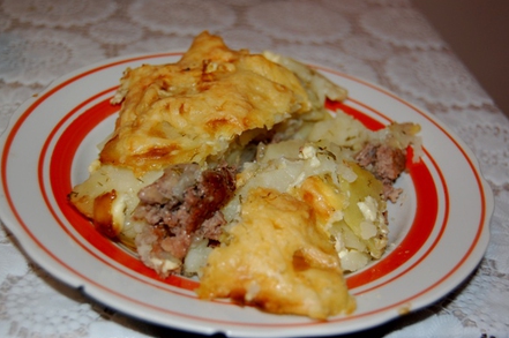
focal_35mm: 49
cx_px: 254
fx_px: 692
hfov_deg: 40.4
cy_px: 168
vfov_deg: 27.5
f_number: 4.5
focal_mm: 32
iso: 400
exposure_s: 1/60
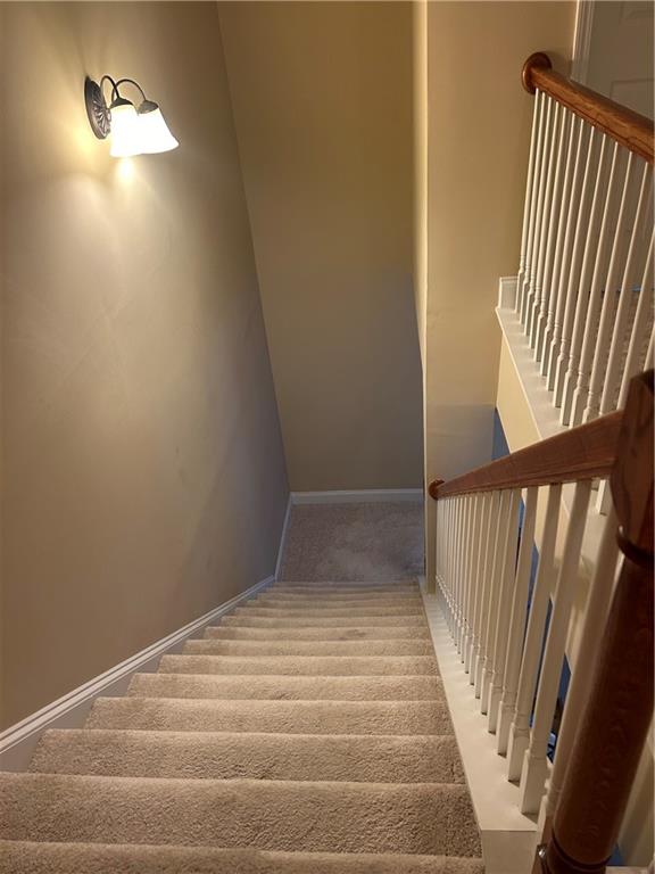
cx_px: 328
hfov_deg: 53.1
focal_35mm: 26
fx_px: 656
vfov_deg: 67.3
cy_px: 437
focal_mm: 5.7
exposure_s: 1/60
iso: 160
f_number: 1.5
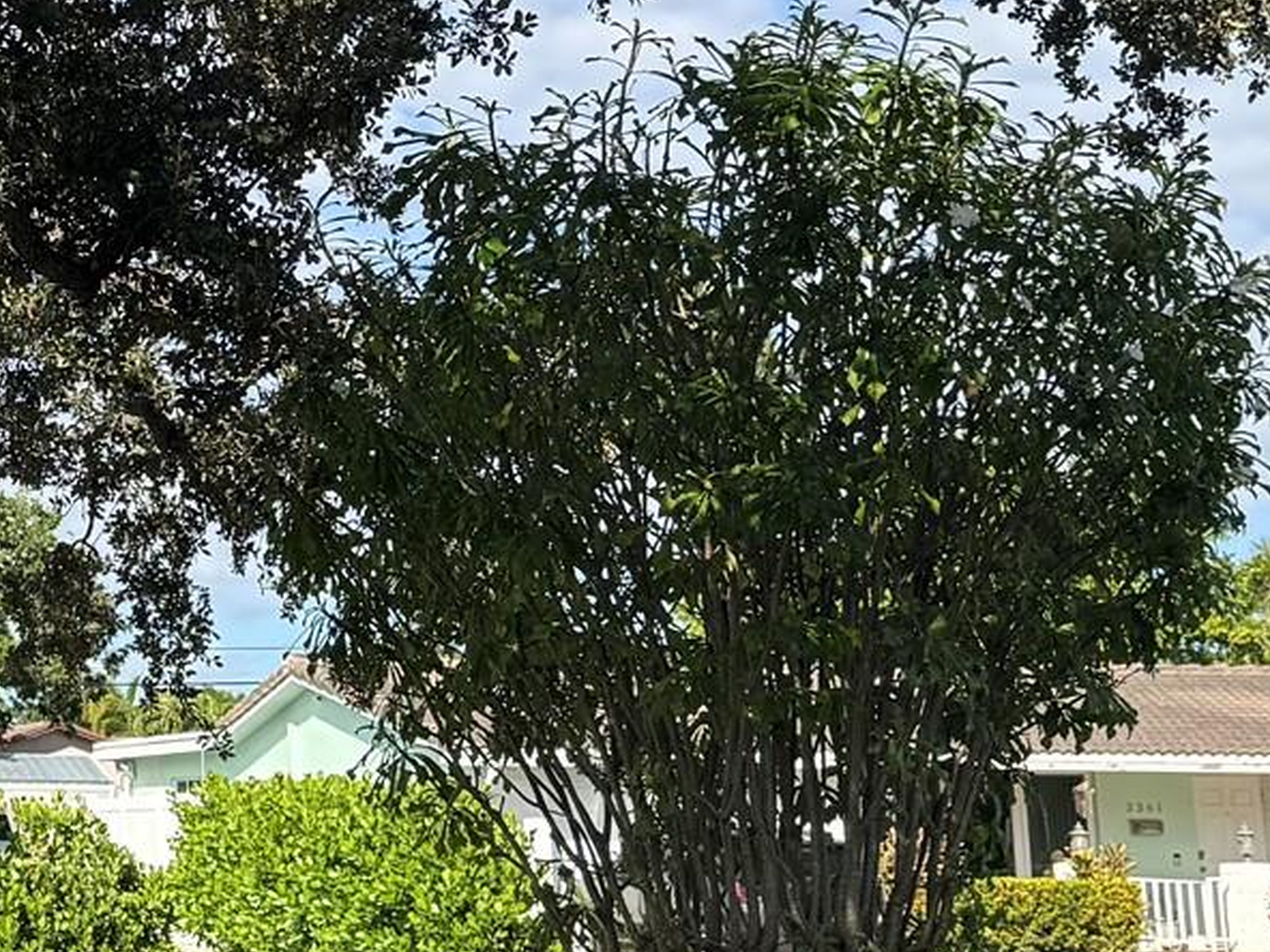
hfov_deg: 21.2
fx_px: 3045
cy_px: 294
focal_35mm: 83
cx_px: -418
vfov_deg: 17.7
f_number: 1.78
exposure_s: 1/1767
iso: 80
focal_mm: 6.76
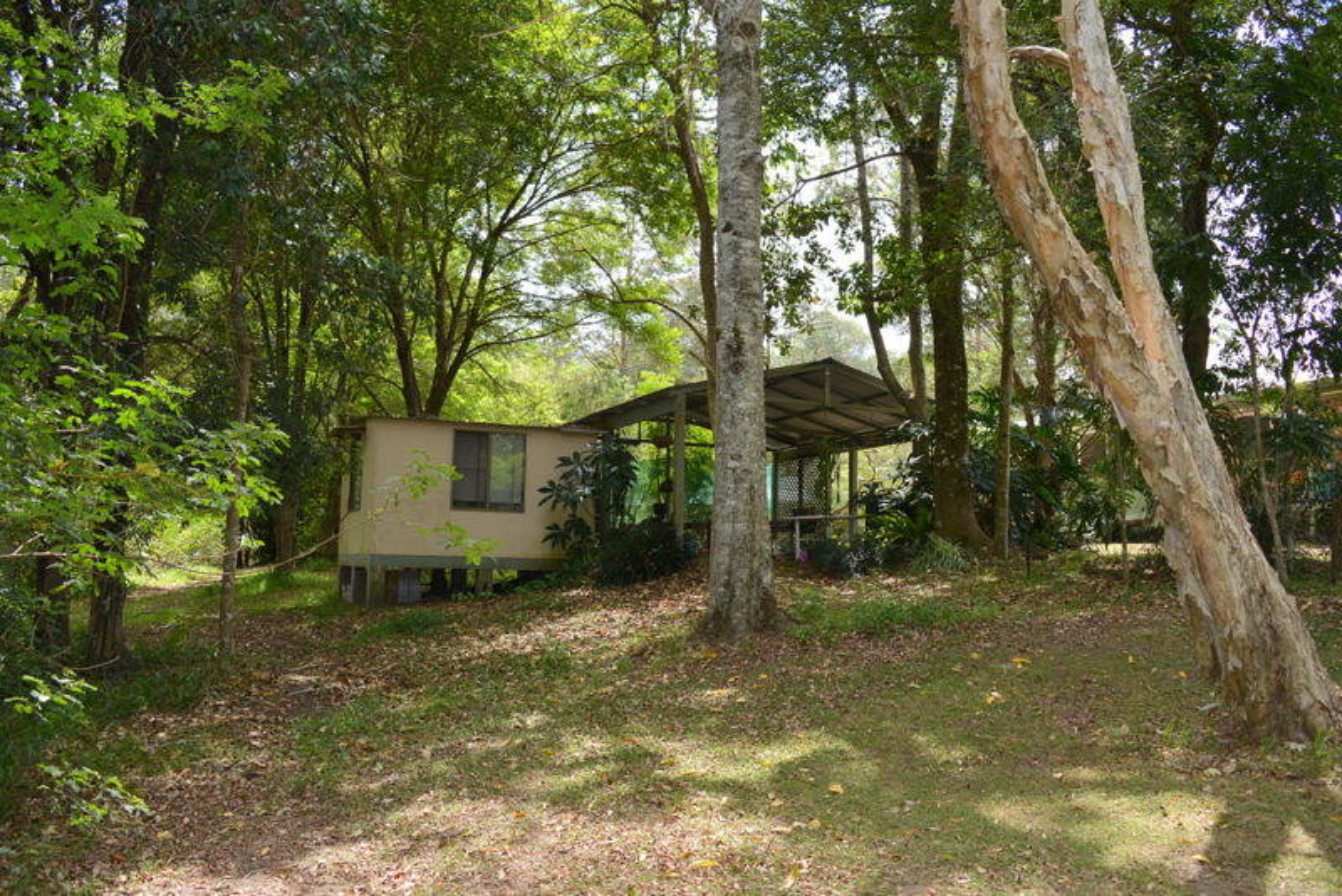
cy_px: 448
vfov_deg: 48.0
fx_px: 1007
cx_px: 671
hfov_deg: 67.4
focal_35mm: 27
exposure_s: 1/200
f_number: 4.5
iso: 100
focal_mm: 18
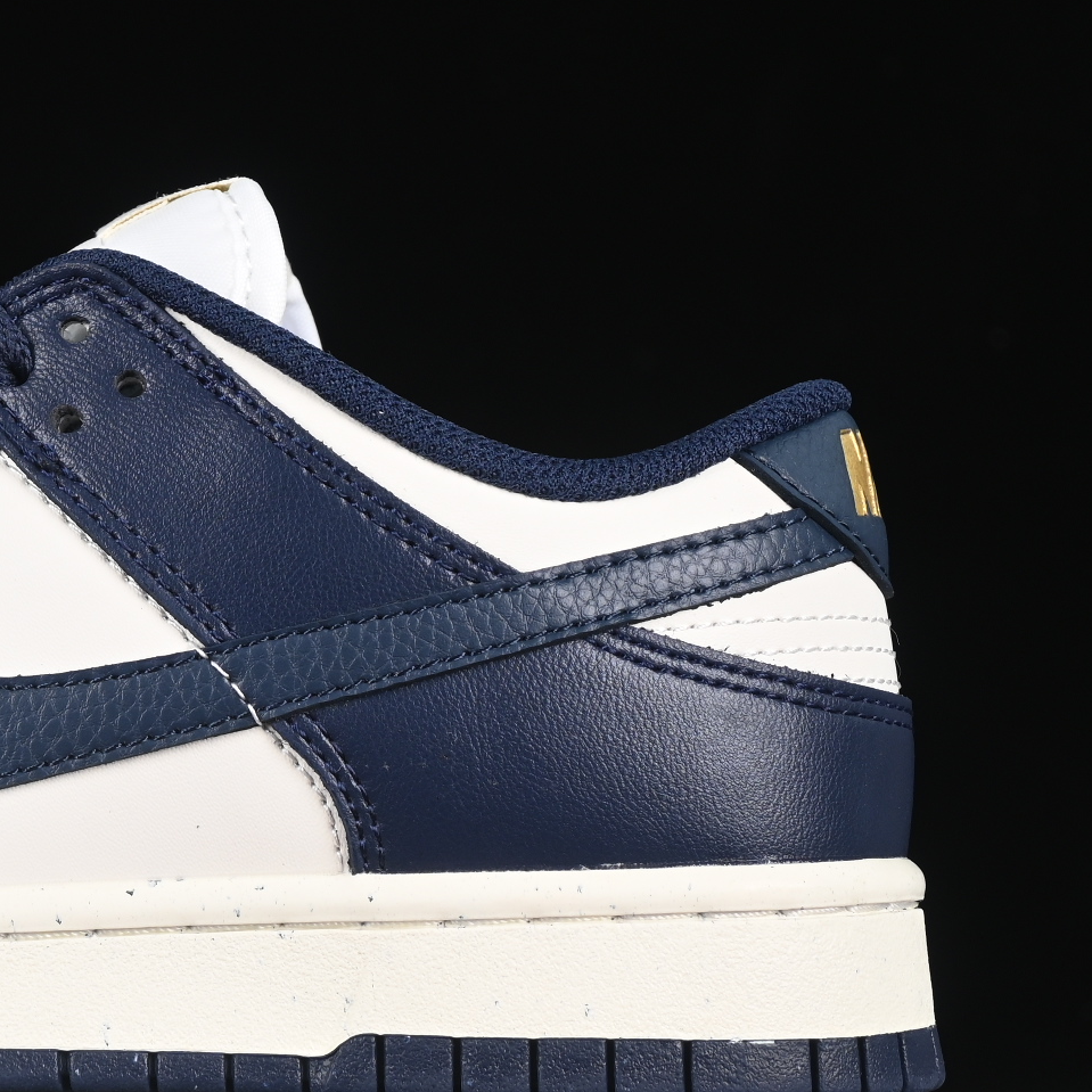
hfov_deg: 9.4
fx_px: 6603
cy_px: 448
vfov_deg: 9.5
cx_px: -96
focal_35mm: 185
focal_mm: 50
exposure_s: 1/60
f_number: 6.3
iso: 160
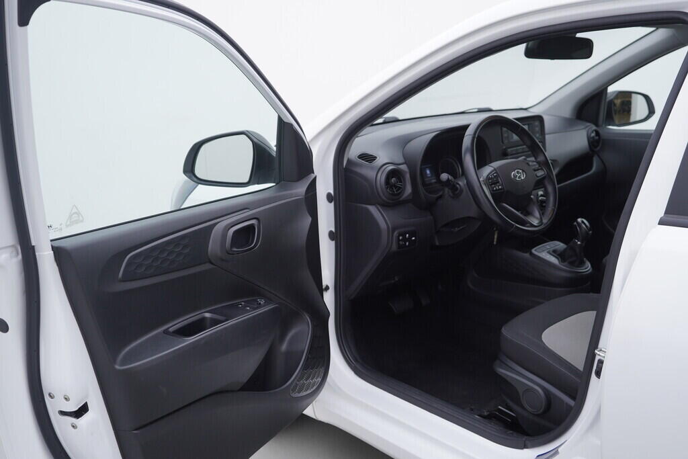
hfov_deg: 53.1
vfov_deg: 36.9
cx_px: 344
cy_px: 230
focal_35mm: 36
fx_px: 688
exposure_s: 1/60
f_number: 3.5
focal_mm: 24
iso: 125
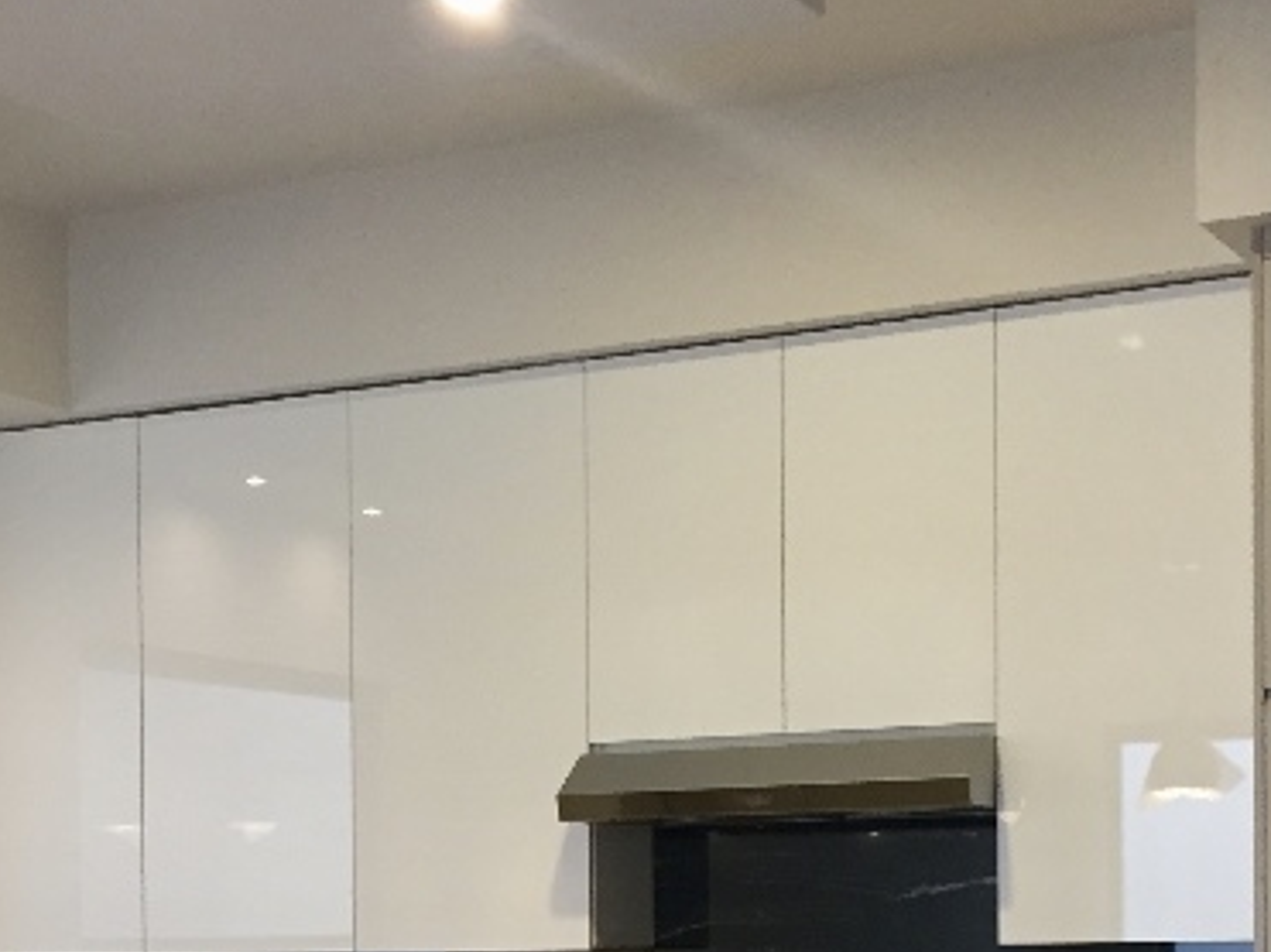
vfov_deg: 17.9
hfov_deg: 23.9
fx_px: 2936
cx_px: 199
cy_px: 1000
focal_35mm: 80
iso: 160
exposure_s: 1/33
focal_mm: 4.15
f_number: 2.2
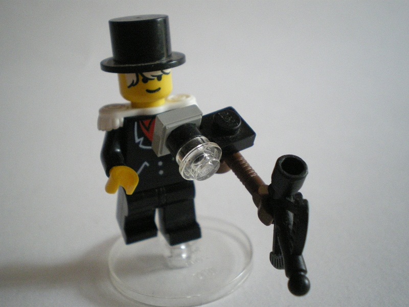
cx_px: 204
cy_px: 154
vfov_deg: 34.3
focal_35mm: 42
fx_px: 496
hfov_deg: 44.8
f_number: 3.5
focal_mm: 7.4
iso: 800
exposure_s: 1/50
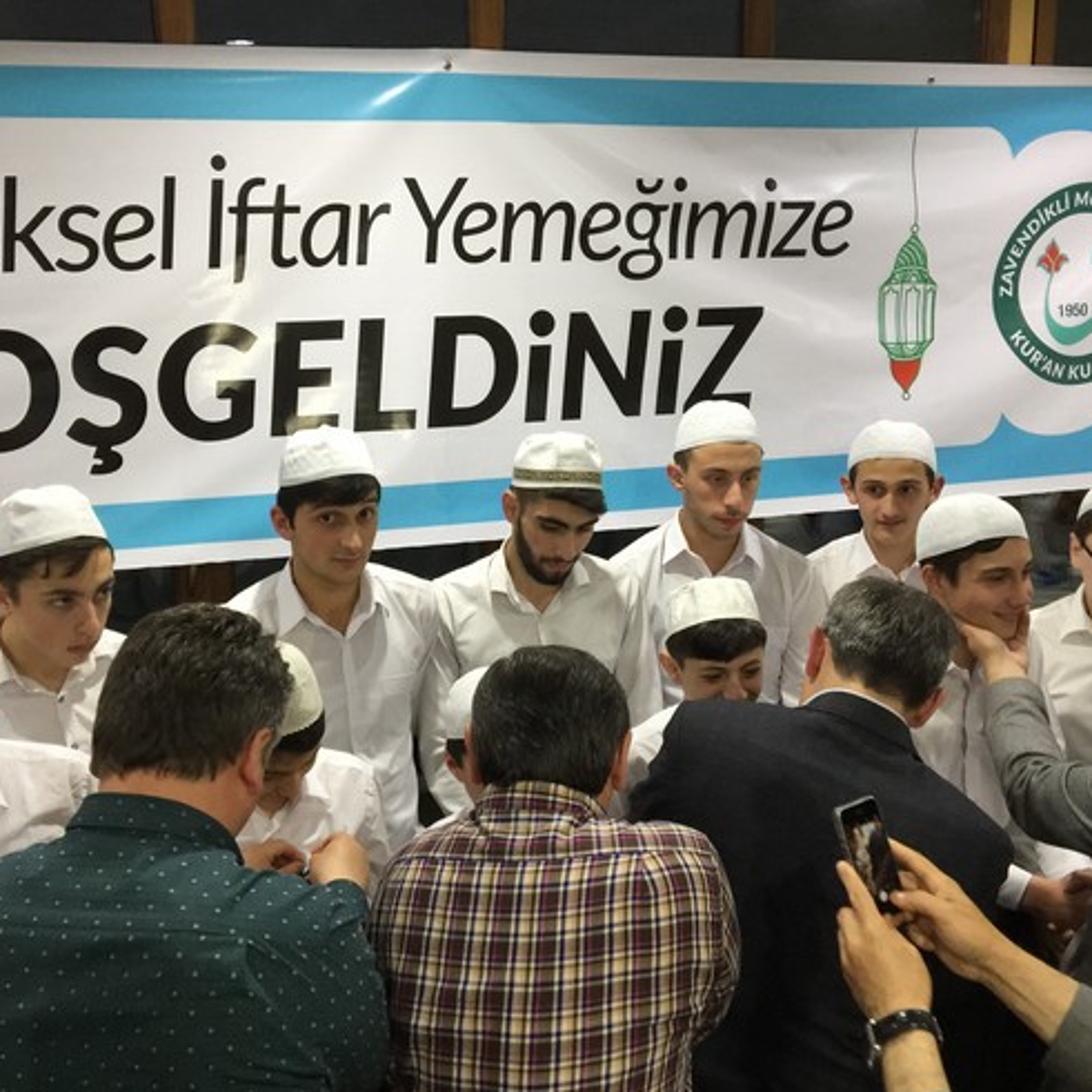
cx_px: 509
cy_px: 556
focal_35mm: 35
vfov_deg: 47.2
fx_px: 1249
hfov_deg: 47.2
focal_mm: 4.15
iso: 80
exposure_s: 1/17
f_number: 2.2
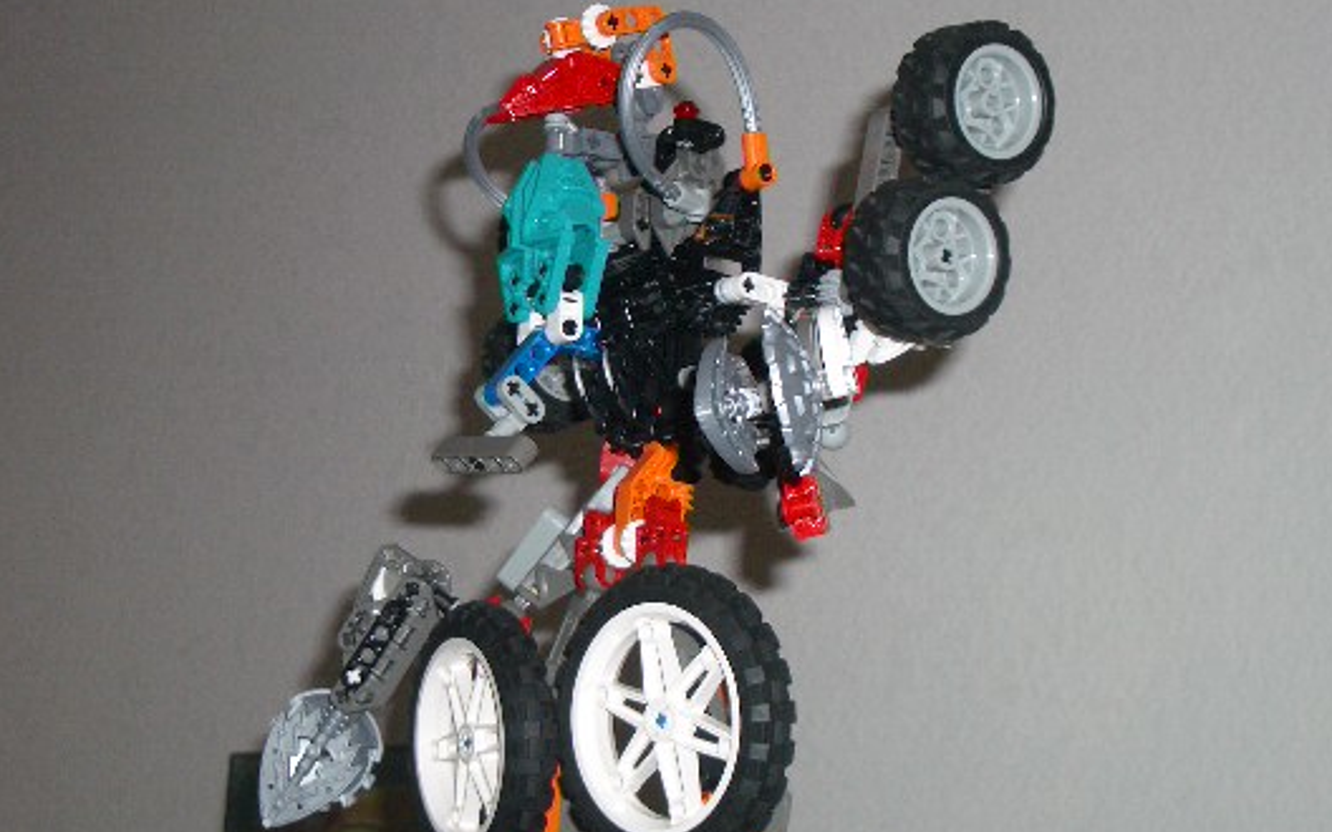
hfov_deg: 32.5
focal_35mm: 63
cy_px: 416
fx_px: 2287
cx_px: 621
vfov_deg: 20.6
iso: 100
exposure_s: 1/60
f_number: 3.1
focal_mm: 8.2
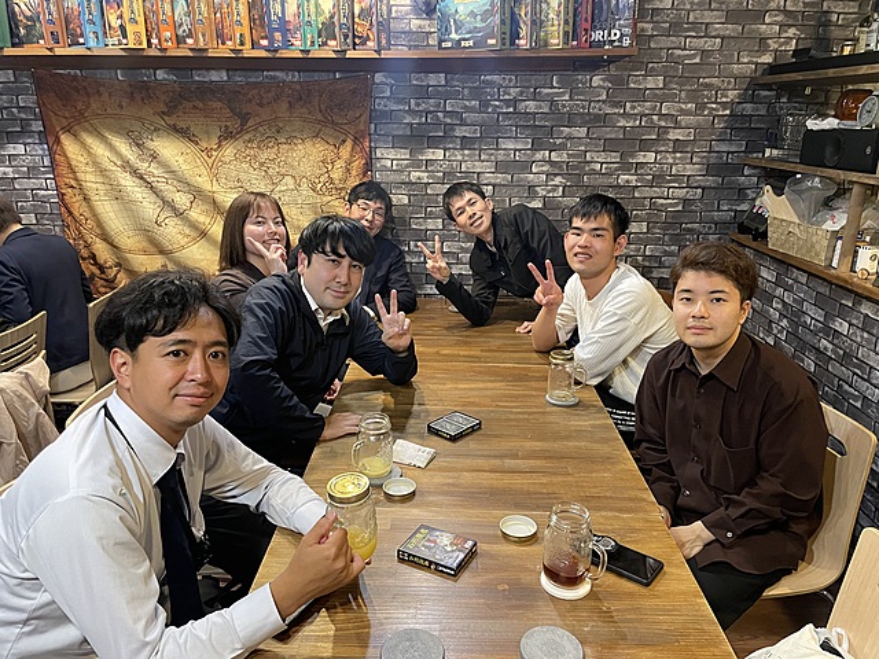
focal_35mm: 26
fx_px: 660
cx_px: 440
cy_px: 330
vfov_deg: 53.1
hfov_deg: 67.3
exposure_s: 1/40
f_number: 1.6
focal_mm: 4.2
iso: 500
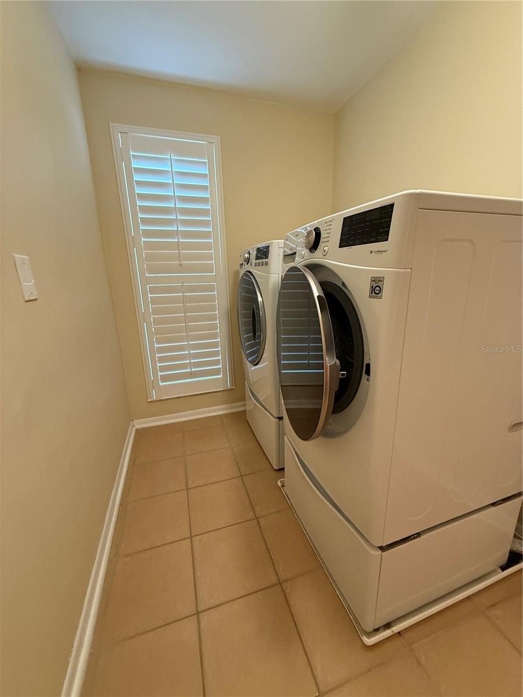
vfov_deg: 102.1
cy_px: 348
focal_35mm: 14
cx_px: 262
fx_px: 282
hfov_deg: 85.7
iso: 400
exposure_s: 1/60
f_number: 2.2
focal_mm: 2.22
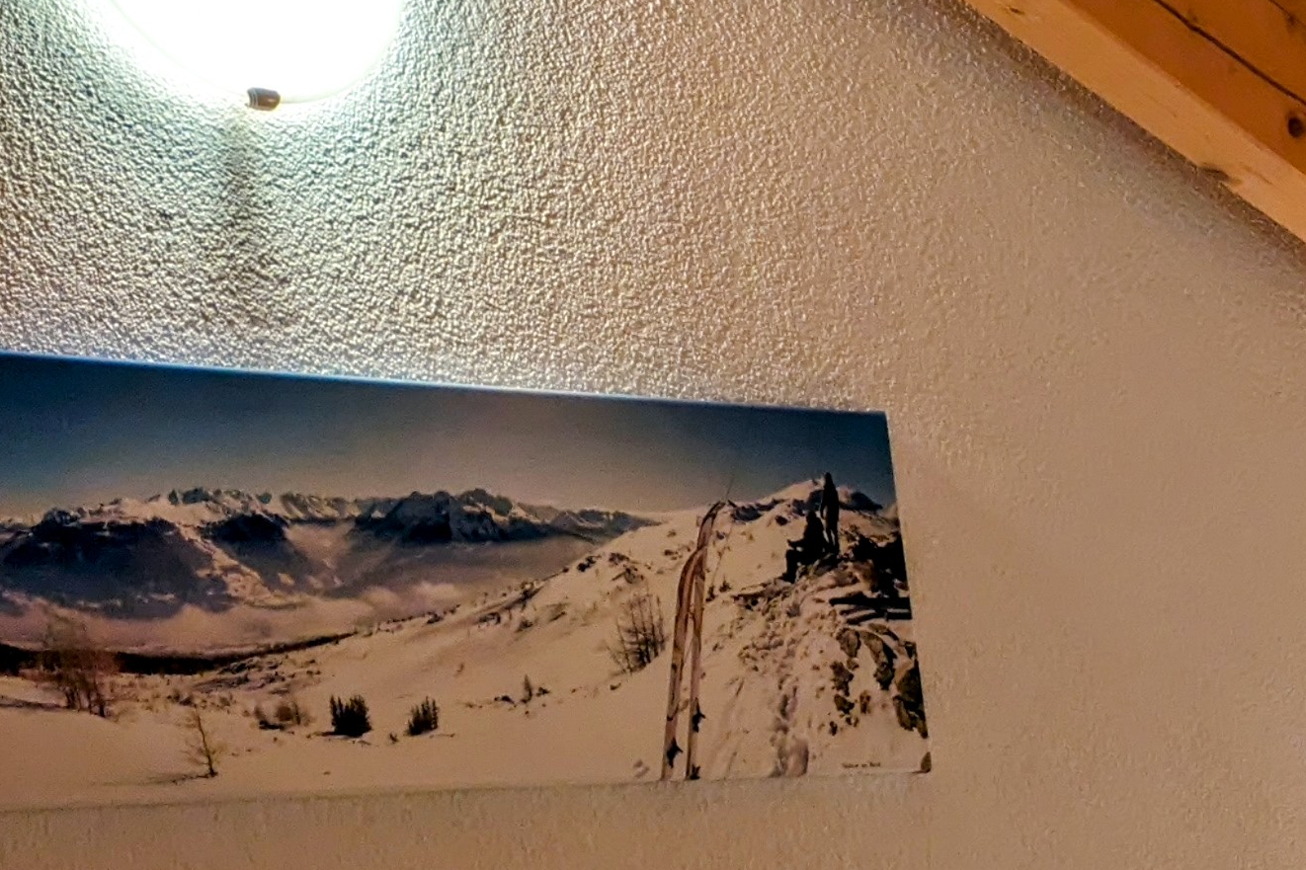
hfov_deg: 18.3
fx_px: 3301
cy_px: 1356
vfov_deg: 14.0
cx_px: 2245
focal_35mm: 91
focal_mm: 5.43
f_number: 1.89
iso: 177
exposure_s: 1/100
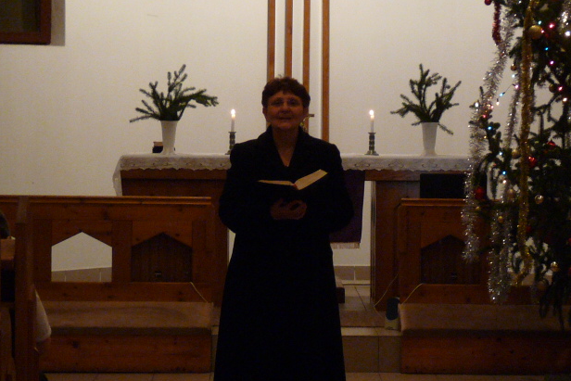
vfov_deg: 10.2
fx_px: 2126
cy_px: 160
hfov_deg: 15.3
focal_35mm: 134
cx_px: 281
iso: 400
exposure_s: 1/40
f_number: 3.4
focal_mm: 12.4
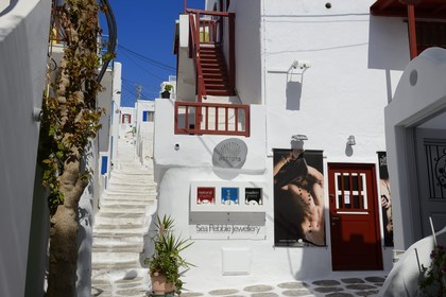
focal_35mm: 38
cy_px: 148
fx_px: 471
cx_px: 223
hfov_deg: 50.7
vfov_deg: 35.1
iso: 200
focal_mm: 38
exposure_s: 1/500
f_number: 13
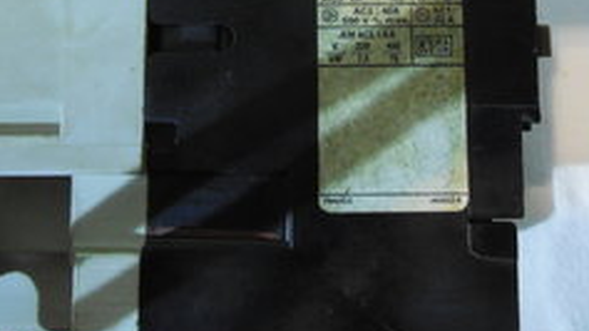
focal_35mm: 46
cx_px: 333
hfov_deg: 44.5
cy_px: -17
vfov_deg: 24.5
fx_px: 718
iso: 800
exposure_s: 1/30
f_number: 3.3
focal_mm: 4.5
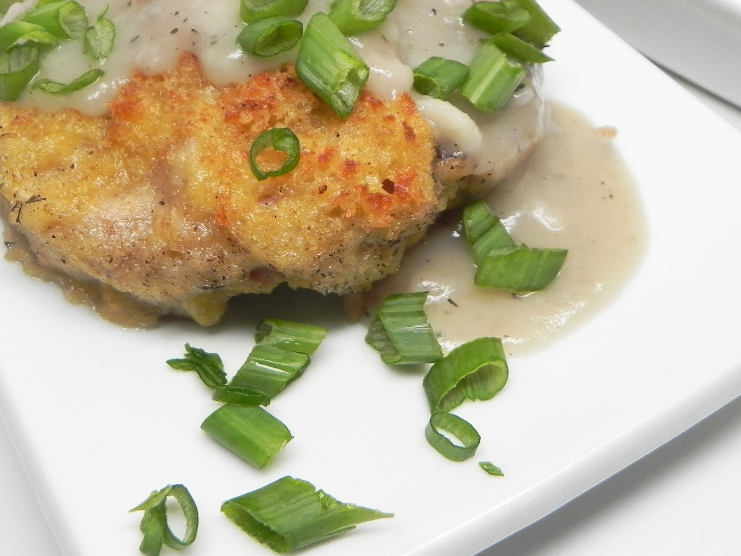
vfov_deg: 29.3
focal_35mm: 49
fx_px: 1049
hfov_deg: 38.8
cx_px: 319
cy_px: 158
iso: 160
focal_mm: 5.9
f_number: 2.8
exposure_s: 1/41
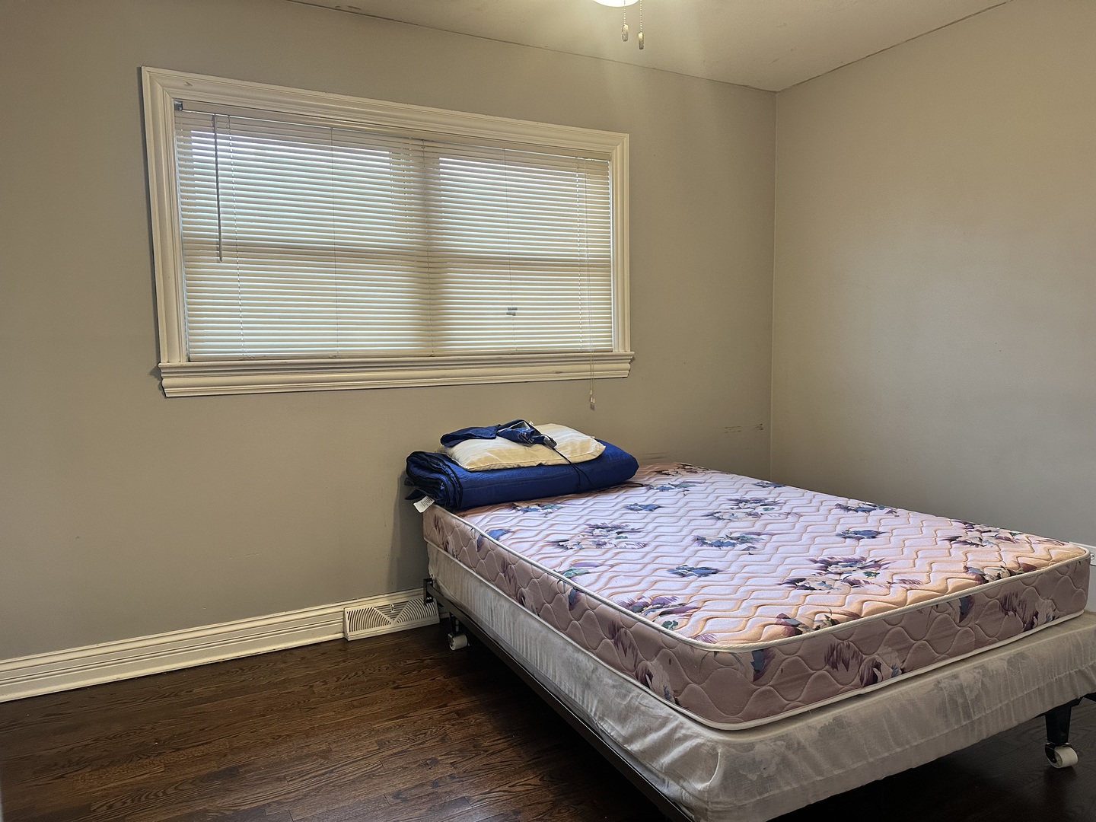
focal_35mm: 24
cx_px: 548
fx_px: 760
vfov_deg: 56.8
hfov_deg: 71.6
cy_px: 411
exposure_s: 1/120
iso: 200
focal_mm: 6.86
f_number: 1.78
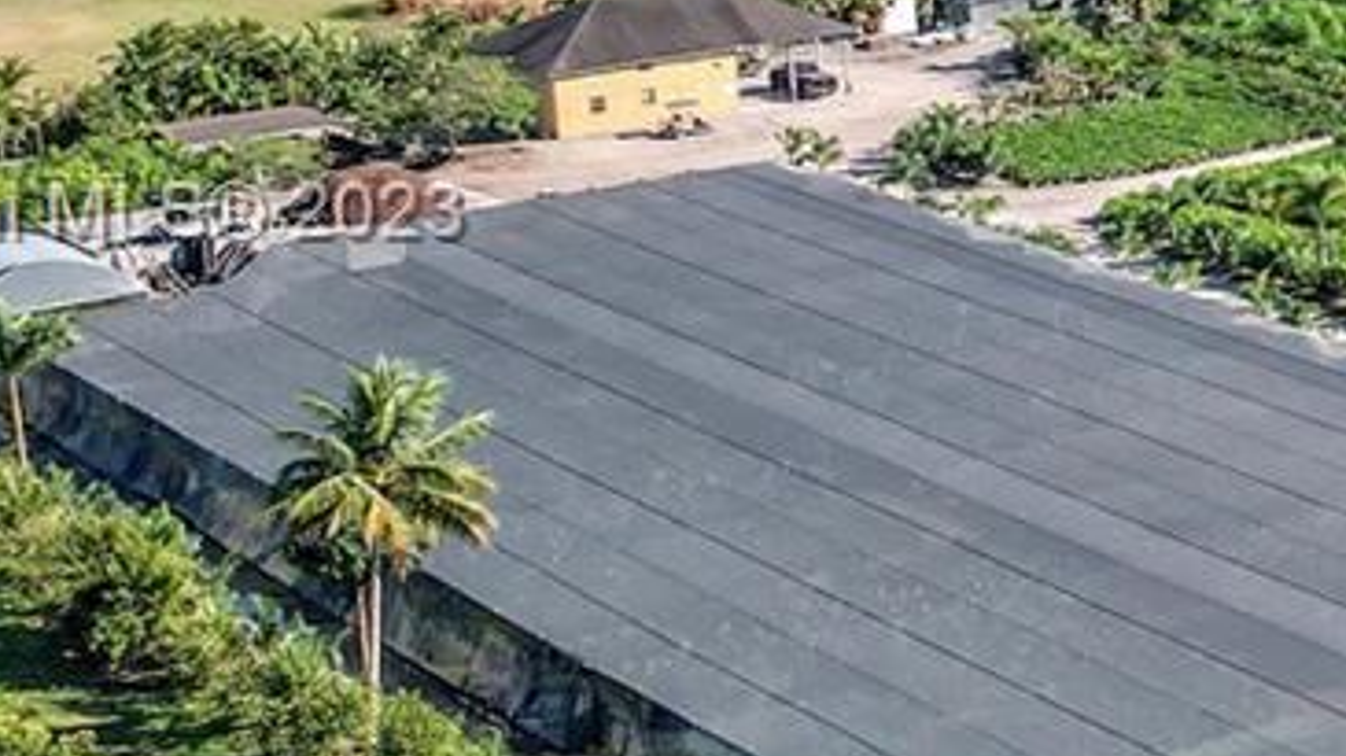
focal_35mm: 101
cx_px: 2235
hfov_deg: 18.0
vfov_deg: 12.0
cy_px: 218
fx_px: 3603
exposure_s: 1/1500
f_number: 2.8
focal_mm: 8.38
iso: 100
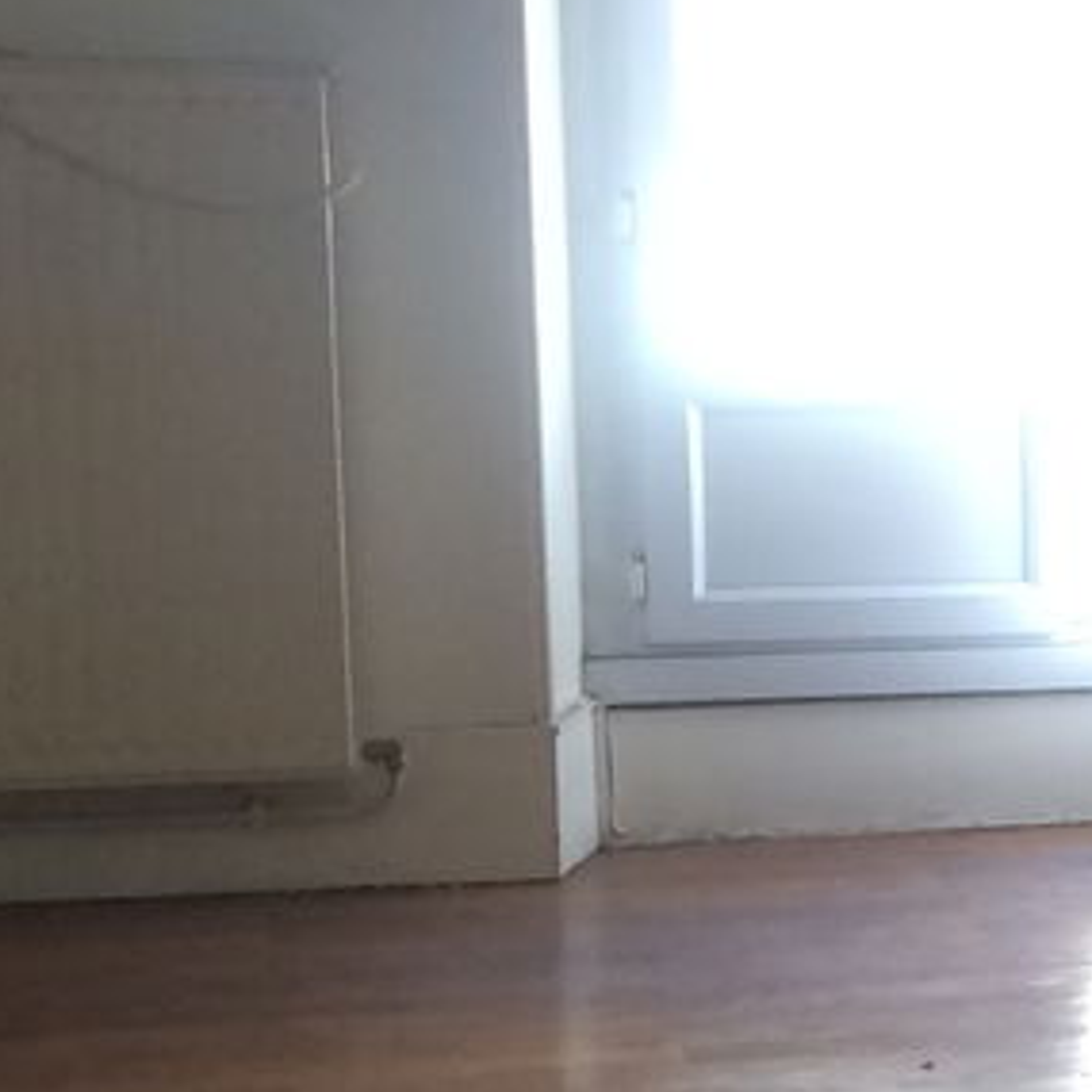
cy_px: 766
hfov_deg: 9.9
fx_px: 5139
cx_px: 2981
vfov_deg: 12.1
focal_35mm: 144
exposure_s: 1/30
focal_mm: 4.15
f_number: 2.2
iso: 64
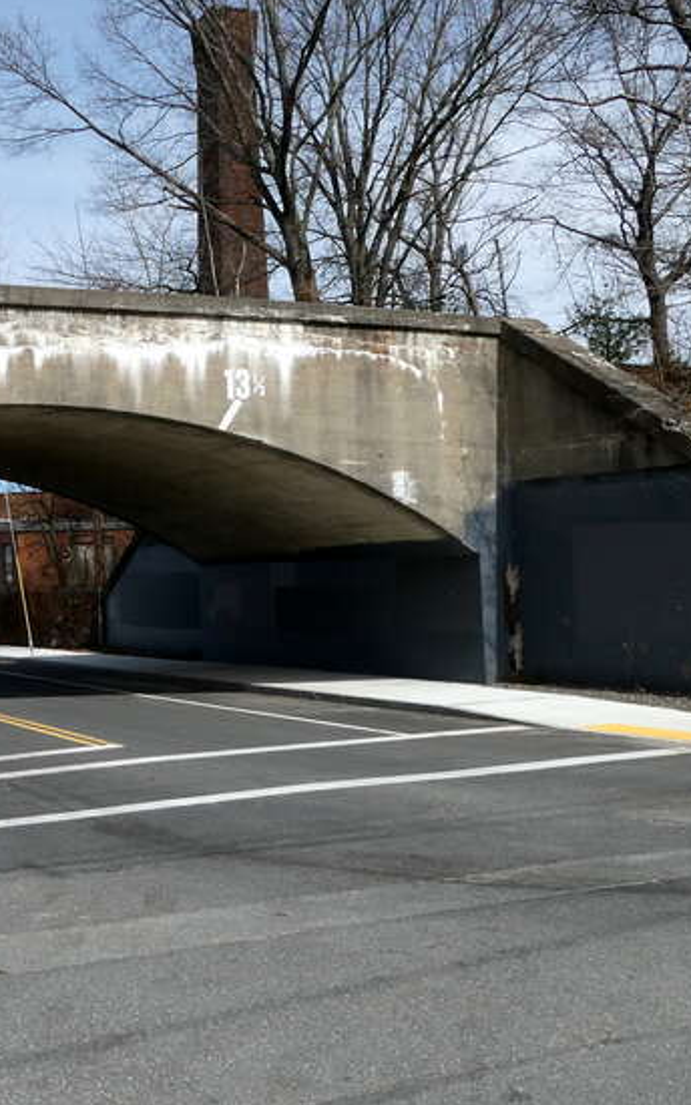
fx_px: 1114
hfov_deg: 31.5
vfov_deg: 52.7
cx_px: -22
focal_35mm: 37
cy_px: 506
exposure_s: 1/800
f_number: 4
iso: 80
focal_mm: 4.3
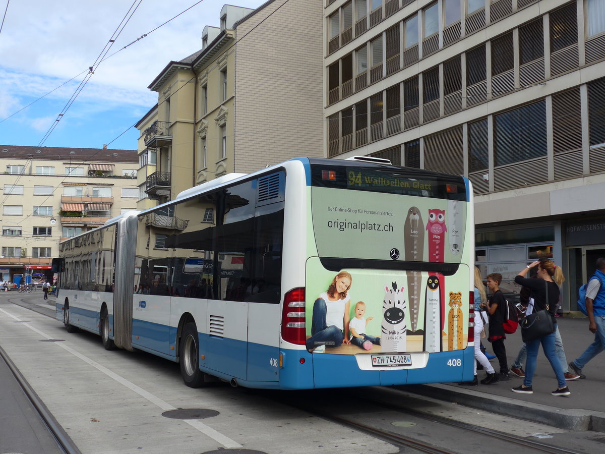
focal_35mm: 41
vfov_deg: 35.1
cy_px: 227
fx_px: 717
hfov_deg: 45.8
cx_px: 302
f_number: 2.8
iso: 80
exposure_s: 1/1300
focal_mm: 8.4
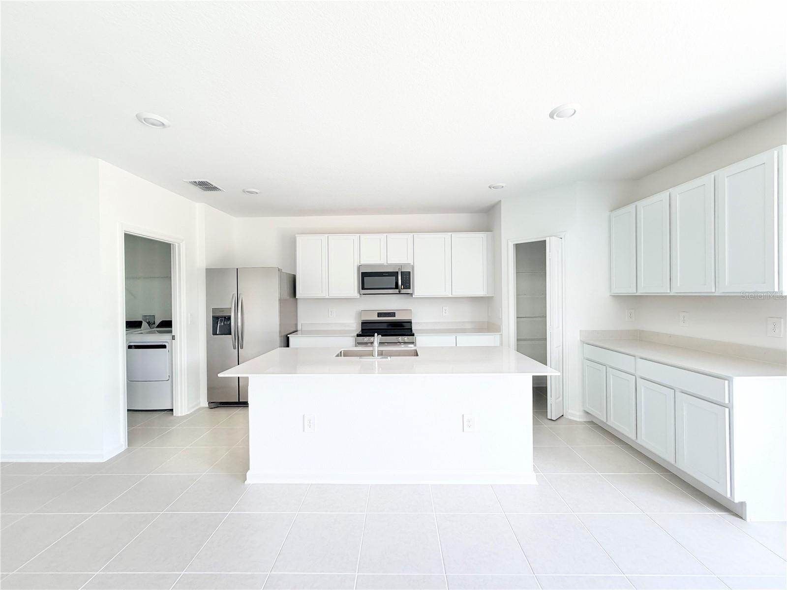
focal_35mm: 14
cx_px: 394
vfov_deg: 85.7
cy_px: 295
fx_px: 318
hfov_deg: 102.1
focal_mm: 2.22
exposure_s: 1/121
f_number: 2.2
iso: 200
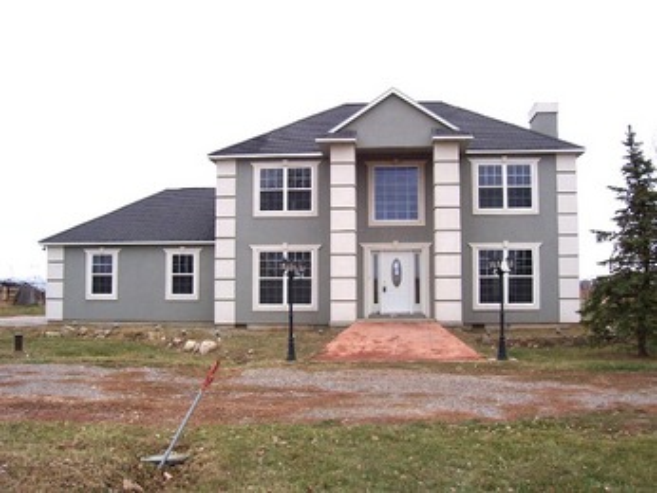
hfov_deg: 53.9
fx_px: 646
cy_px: 246
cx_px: 328
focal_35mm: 34
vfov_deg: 41.8
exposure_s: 1/125
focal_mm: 5.6
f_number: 5.6
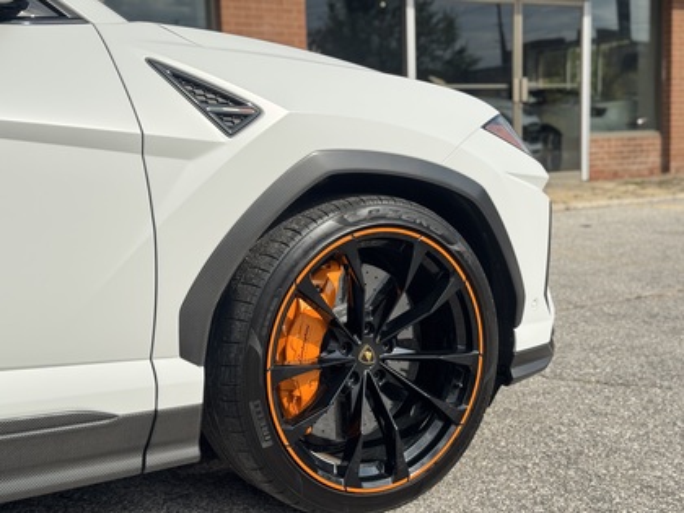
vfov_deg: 30.3
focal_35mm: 48
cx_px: 342
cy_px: 256
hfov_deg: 39.7
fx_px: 948
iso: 64
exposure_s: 1/2513
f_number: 1.78
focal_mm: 6.76
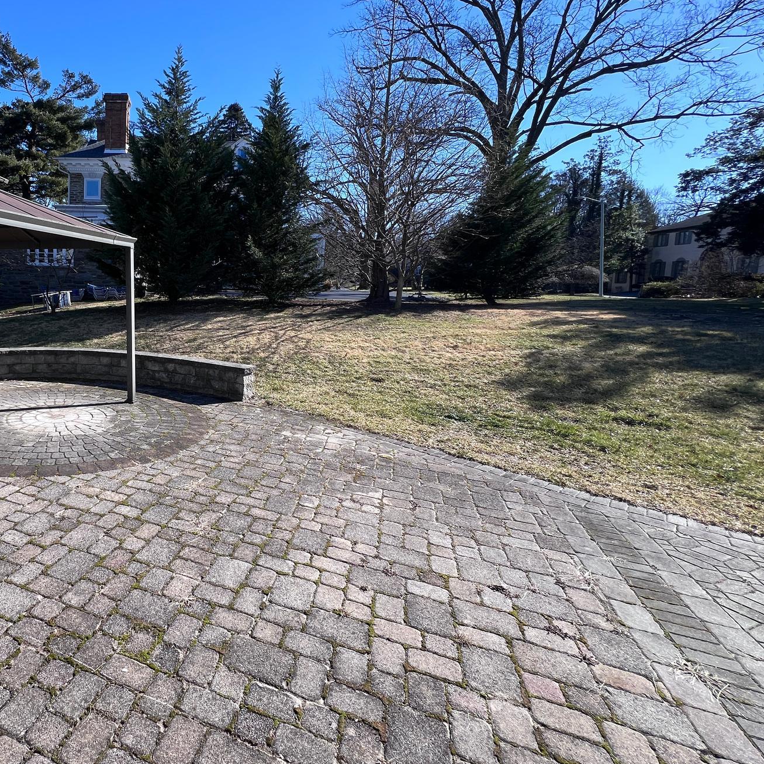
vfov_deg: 80.2
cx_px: 168
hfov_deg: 73.5
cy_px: 326
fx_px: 449
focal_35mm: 18
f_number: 1.8
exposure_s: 1/602
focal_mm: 1.57
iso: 32
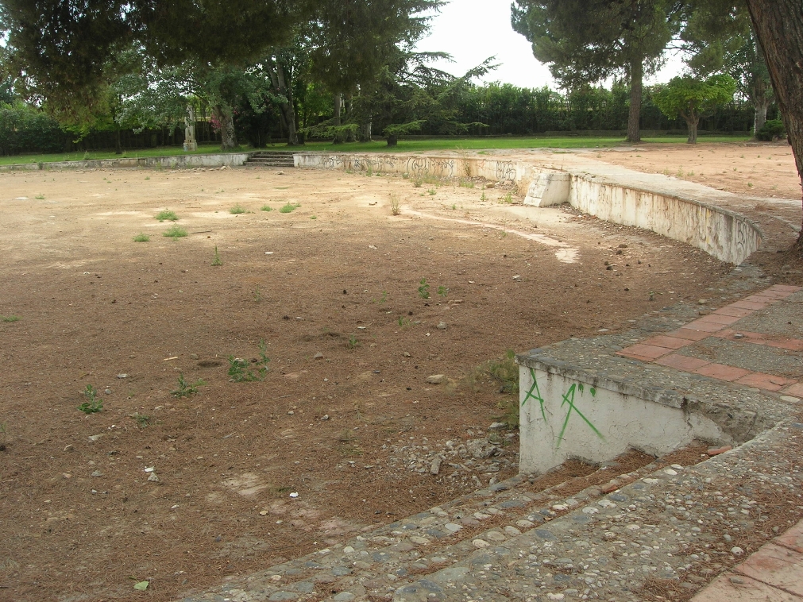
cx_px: 402
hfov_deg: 49.0
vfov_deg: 37.7
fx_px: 881
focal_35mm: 38
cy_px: 301
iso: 64
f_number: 4.8
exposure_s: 1/120
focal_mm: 7.8
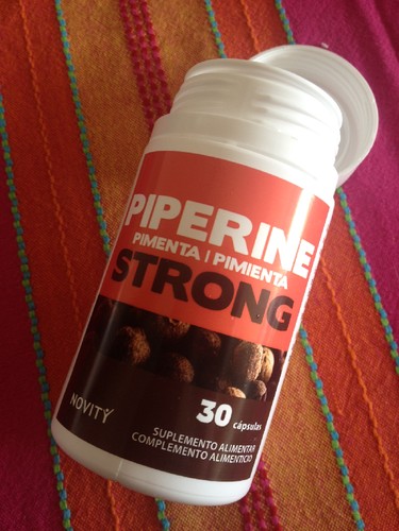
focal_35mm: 35
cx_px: 200
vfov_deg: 52.6
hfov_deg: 40.7
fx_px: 538
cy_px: 266
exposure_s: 1/40
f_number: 2.4
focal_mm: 4.28
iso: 50
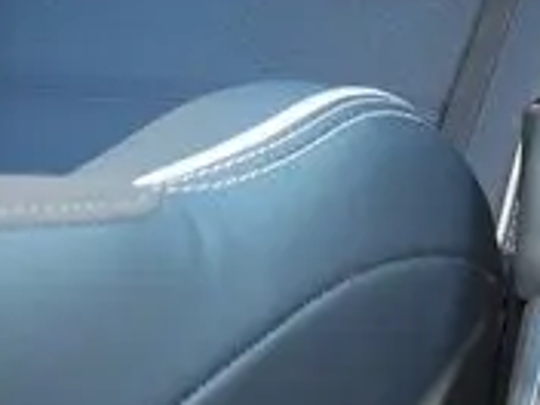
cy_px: -308
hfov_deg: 16.8
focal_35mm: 102
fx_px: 1591
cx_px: 893
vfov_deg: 13.2
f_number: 5
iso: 640
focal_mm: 14
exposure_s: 1/60
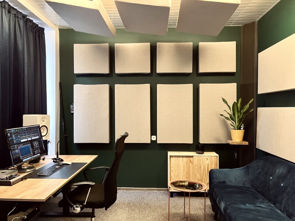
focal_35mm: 26
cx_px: 148
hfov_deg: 67.3
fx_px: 222
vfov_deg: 53.1
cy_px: 110
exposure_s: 1/50
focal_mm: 5.1
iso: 500
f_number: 1.6
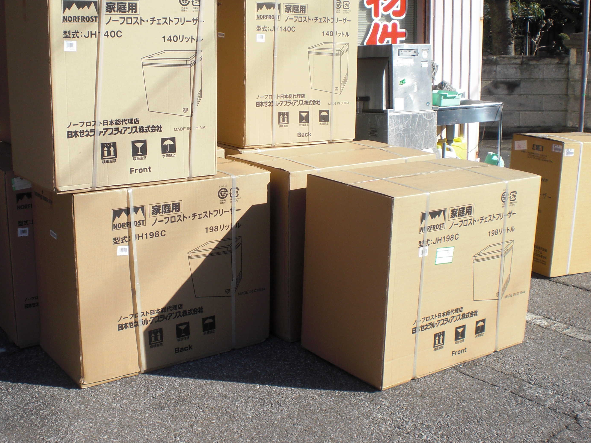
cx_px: 273
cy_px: 200
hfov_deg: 42.0
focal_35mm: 45
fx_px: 768
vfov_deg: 32.2
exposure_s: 1/320
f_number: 5.6
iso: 64
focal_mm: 6.3
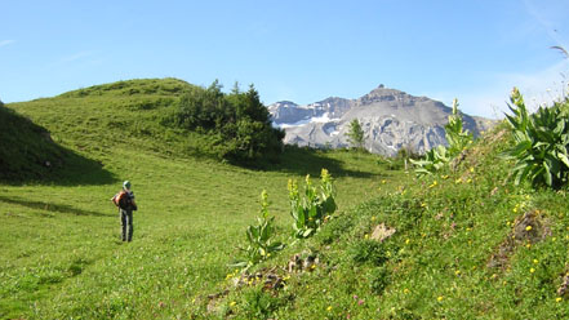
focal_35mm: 40
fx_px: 603
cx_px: 289
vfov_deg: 29.7
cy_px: 165
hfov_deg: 50.5
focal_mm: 4.7
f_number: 5.2
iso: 100
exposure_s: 1/173
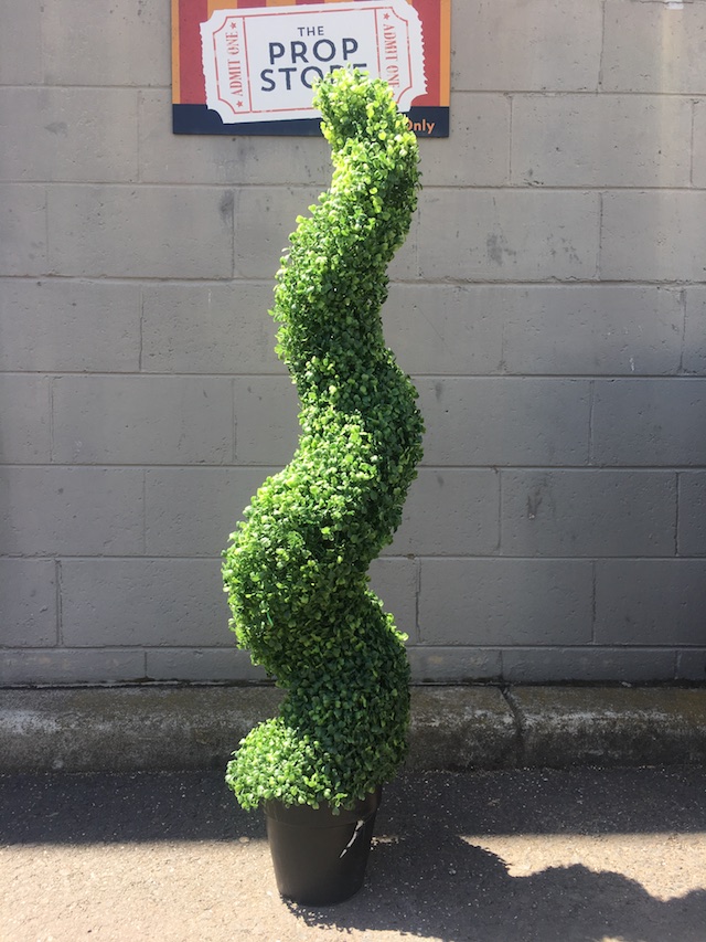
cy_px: 471
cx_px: 353
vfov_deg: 61.7
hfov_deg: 48.2
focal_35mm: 29
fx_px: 788
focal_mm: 4.15
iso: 25
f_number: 2.2
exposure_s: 1/351
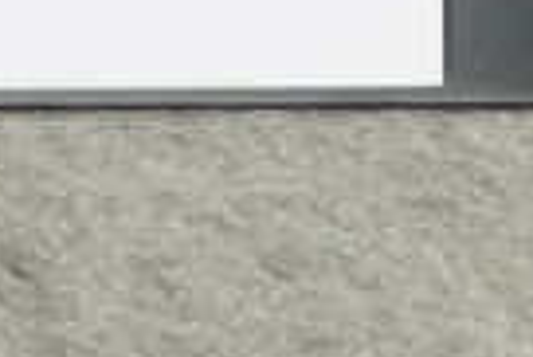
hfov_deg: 2.6
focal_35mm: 792
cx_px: 1133
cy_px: -912
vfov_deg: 1.7
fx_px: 11738
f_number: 6.3
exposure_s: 1/60
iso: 200
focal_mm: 105
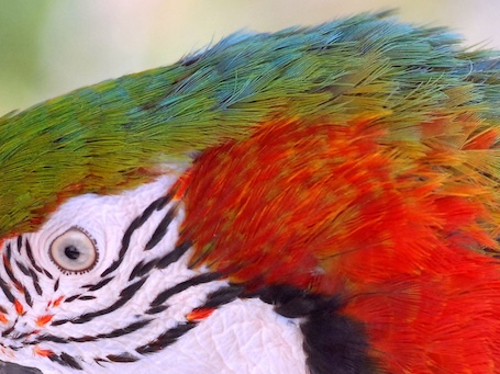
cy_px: 454
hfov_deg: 3.1
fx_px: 9103
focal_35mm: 630
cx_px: 309
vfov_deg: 2.4
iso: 400
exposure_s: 1/800
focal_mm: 155
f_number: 4
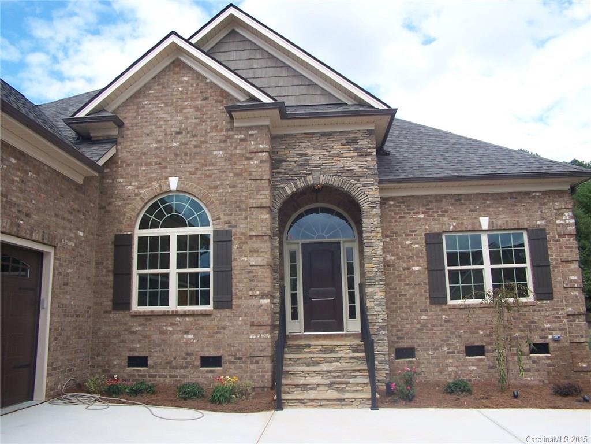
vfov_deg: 37.7
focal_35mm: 38
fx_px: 649
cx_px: 296
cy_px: 222
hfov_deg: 49.0
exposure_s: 1/350
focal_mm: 6.3
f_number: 4
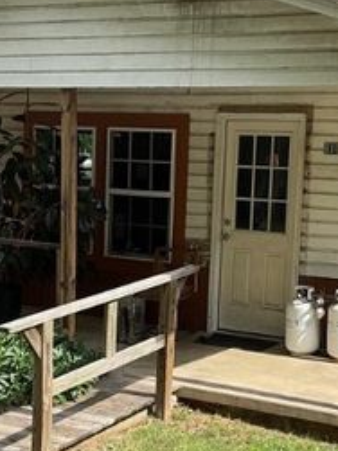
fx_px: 1003
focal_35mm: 77
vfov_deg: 25.3
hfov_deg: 19.1
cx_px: 182
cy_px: 283
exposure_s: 1/781
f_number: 1.8
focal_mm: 3
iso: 16
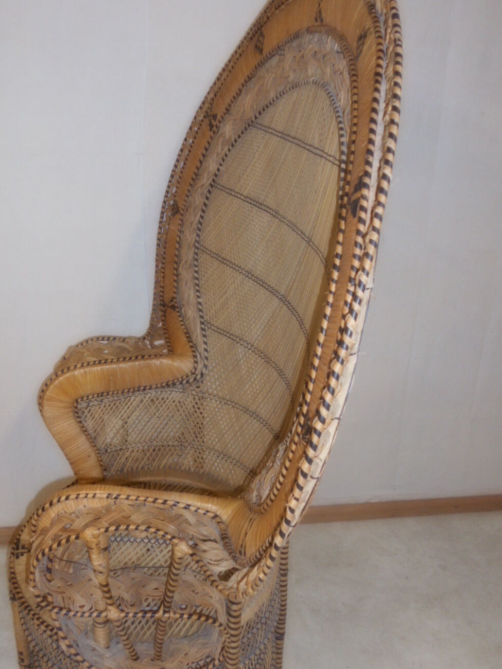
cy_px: 330
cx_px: 210
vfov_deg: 56.8
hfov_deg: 44.0
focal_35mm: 32
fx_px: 619
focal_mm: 4.6
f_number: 3.2
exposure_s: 1/25
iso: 200
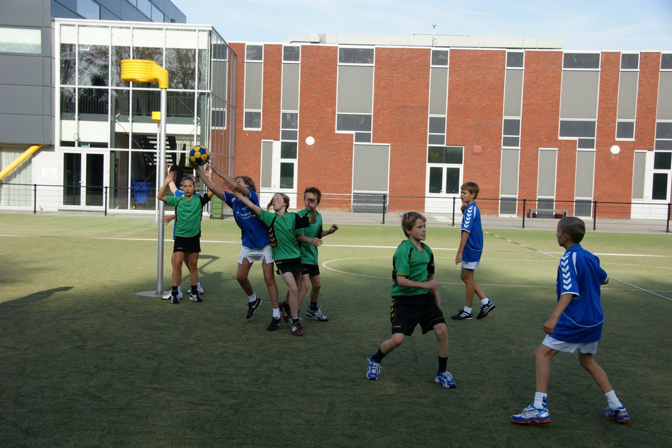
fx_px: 840
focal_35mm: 45
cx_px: 336
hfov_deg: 43.6
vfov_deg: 29.8
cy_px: 224
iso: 200
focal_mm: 30
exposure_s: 1/400
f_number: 7.1
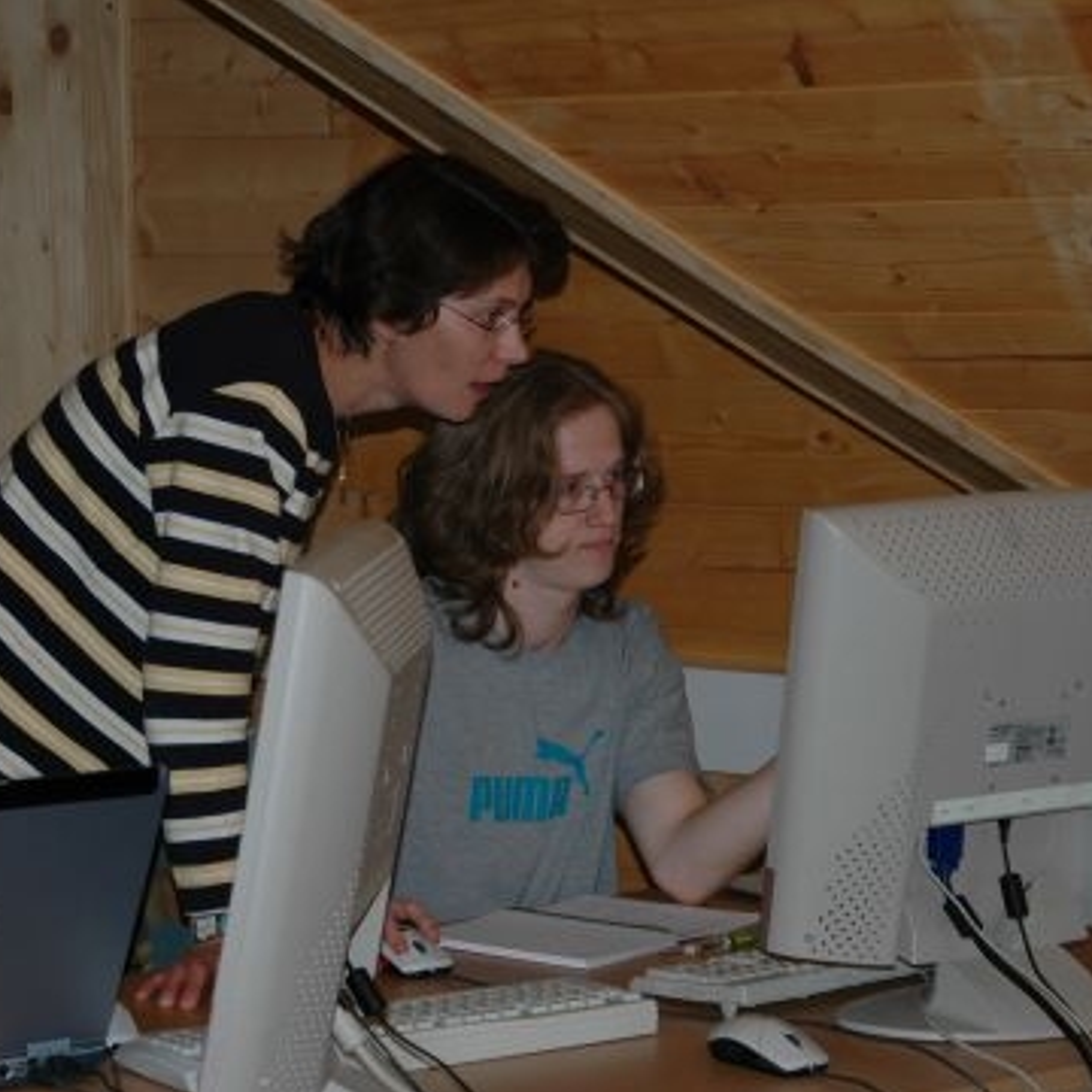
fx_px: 3605
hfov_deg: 17.2
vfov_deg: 17.2
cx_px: 449
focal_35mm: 101
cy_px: 548
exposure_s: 1/60
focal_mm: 52
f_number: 5
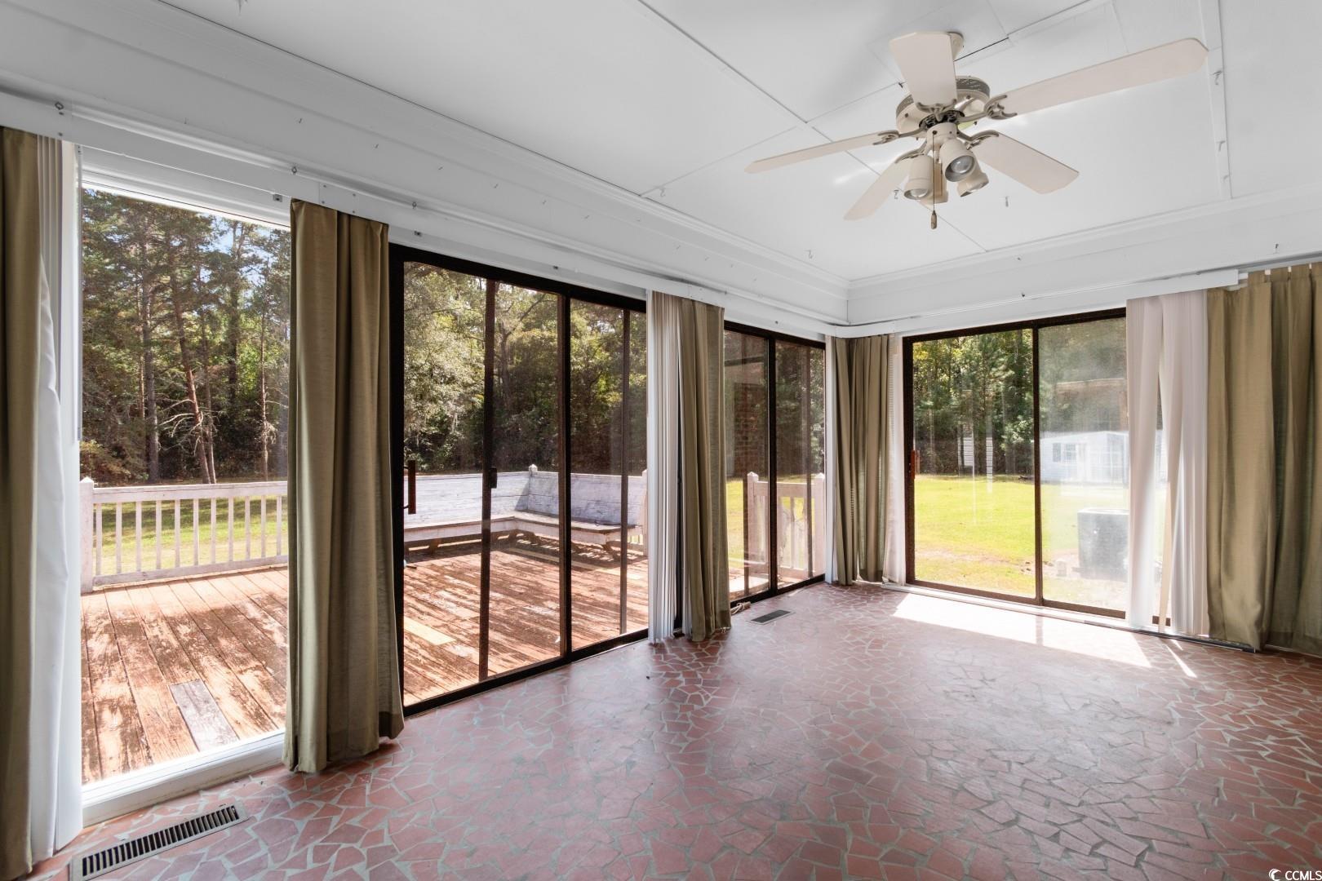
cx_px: 661
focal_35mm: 15
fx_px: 551
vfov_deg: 77.3
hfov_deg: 100.4
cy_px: 440
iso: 100
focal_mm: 10
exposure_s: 1/25
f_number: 4.5
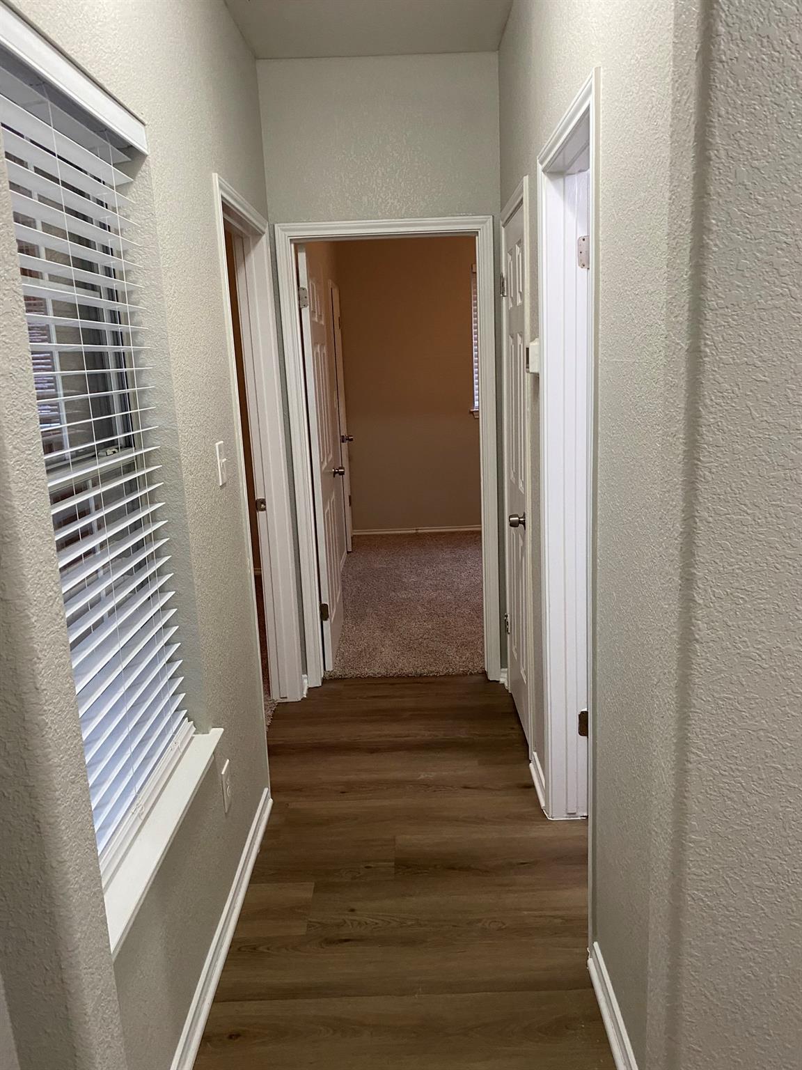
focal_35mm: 26
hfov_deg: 53.1
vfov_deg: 67.3
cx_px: 401
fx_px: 803
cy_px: 535
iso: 200
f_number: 1.8
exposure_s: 1/60
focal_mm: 4.25
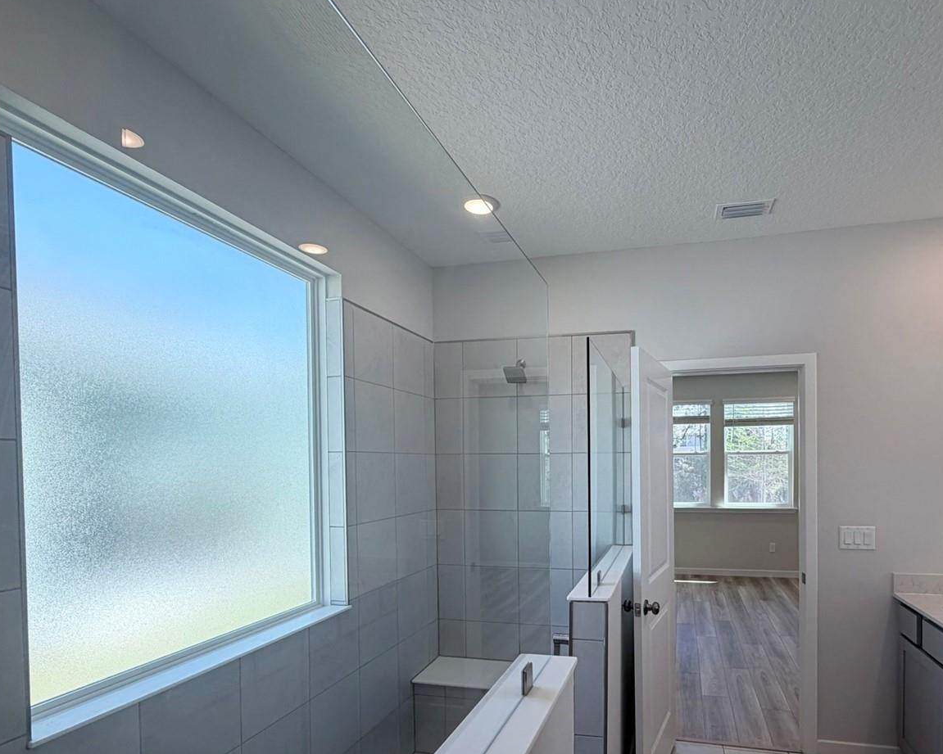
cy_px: 480
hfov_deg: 82.1
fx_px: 530
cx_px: 572
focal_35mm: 19
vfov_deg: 69.5
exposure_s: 1/120
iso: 50
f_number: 2.2
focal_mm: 2.22
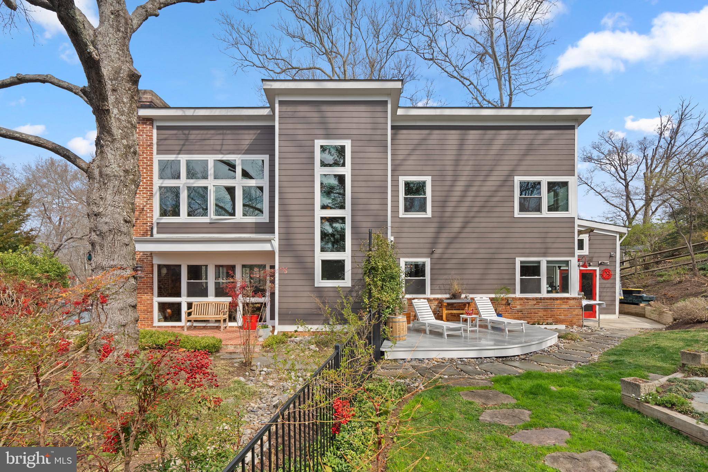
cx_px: 354
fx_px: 315
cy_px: 236
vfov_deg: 73.8
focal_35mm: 16
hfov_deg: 96.7
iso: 160
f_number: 8
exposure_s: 1/160
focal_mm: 16
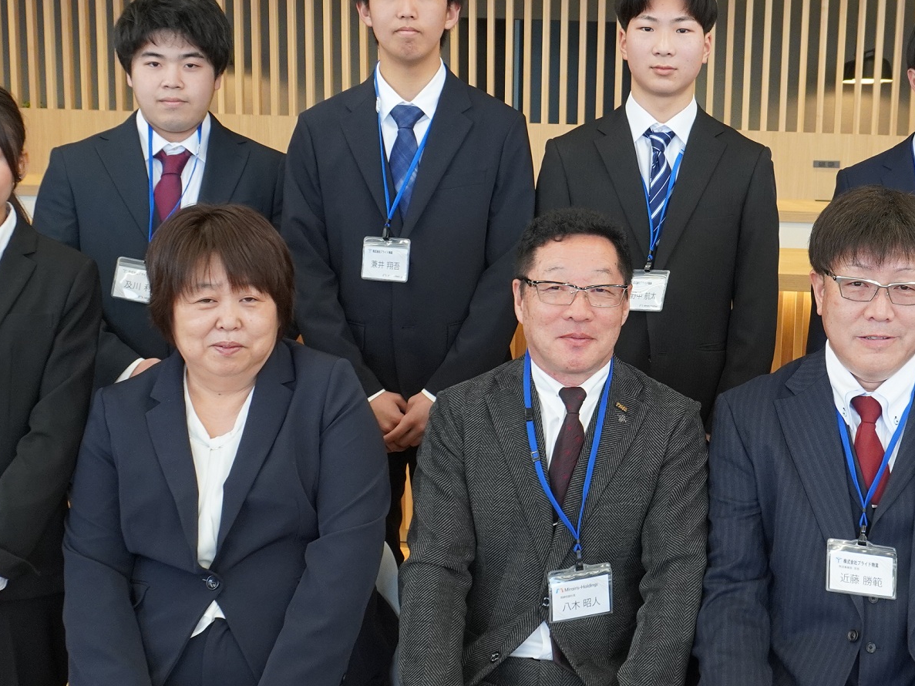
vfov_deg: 29.7
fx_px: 1295
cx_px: 668
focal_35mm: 49
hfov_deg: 38.1
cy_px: 335
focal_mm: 16
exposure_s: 1/160
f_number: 4
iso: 1000
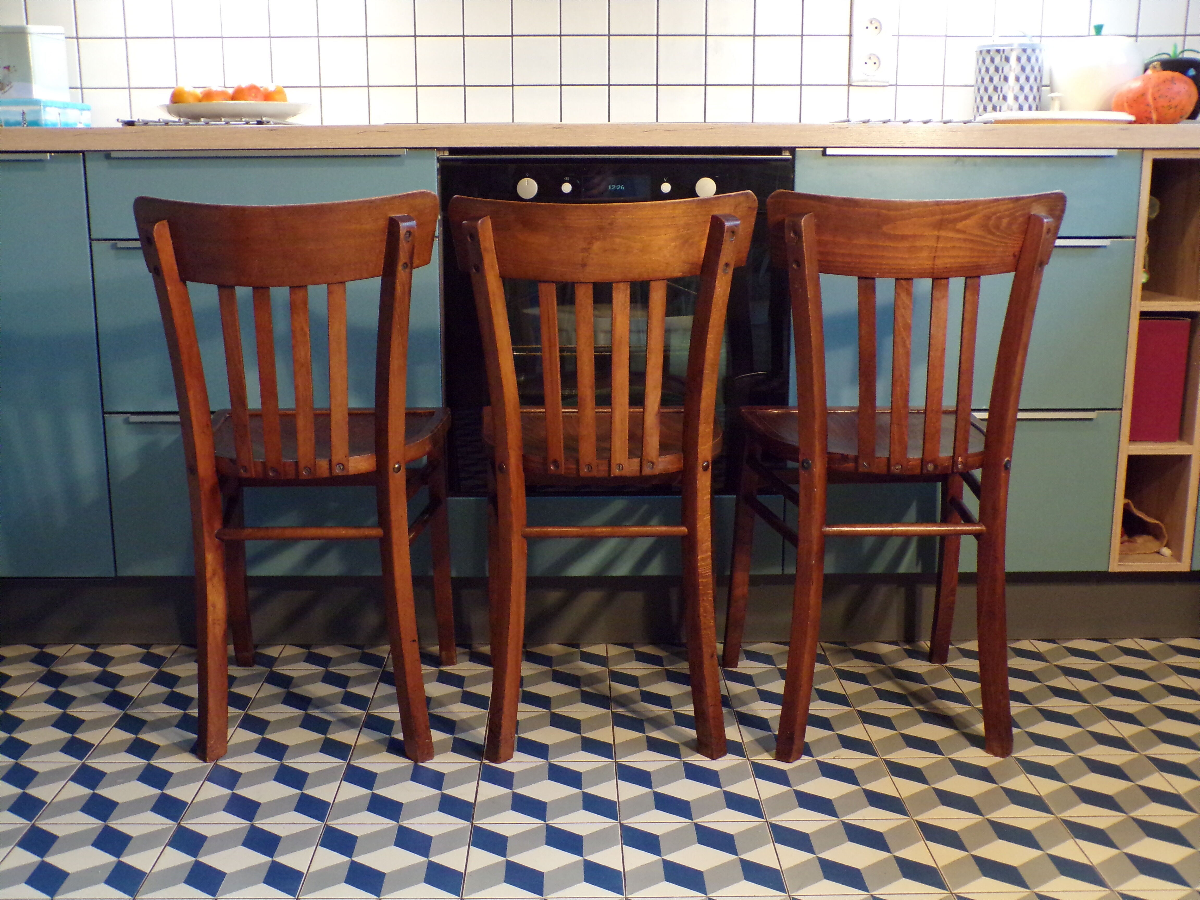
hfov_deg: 50.1
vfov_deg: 38.7
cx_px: 600
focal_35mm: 37
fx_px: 1283
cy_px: 450
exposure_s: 1/17
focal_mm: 6.6
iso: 421
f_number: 3.3
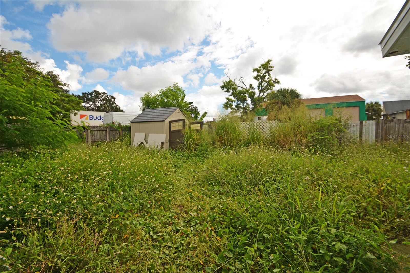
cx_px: 205
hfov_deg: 100.4
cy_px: 136
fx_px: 171
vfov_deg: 77.3
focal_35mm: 15
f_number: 9
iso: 100
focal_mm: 10
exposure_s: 1/200
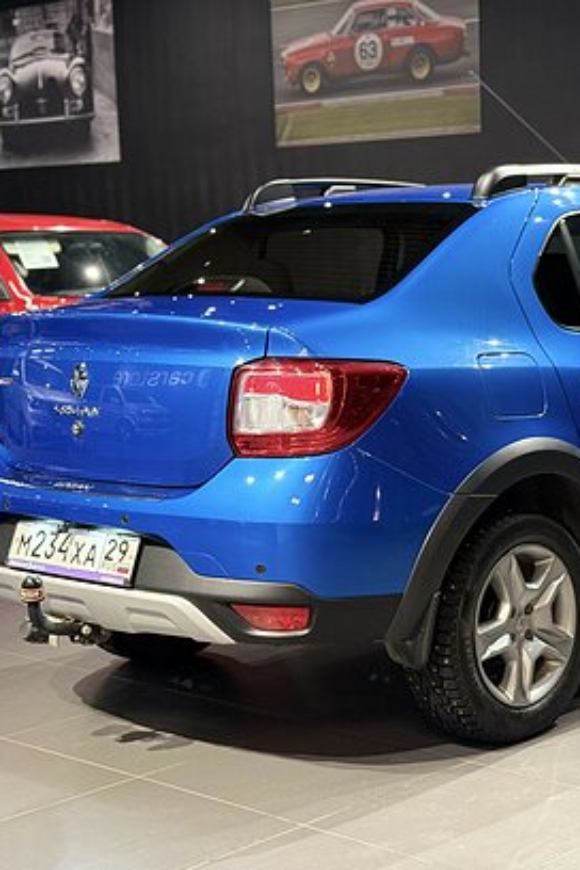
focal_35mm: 67
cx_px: 461
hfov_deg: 20.1
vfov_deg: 30.1
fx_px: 1619
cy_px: 435
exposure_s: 1/33
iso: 200
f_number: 1.78
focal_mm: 6.76
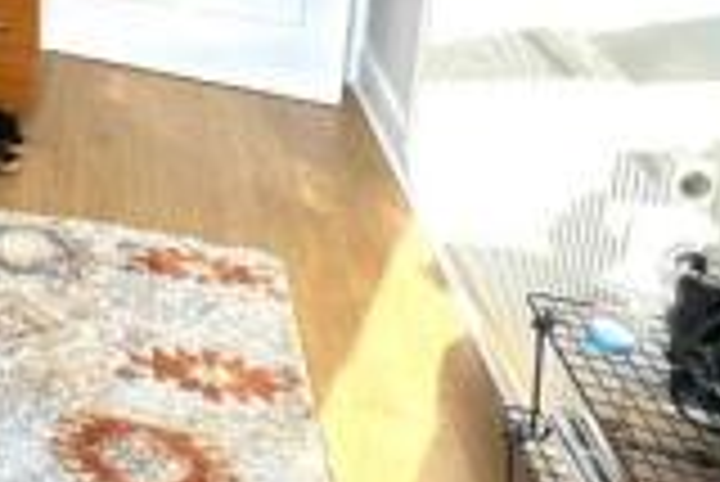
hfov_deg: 30.0
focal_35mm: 53
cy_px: -178
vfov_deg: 22.3
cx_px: -214
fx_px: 1061
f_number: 2.2
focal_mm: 2.22
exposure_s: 1/99
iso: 64
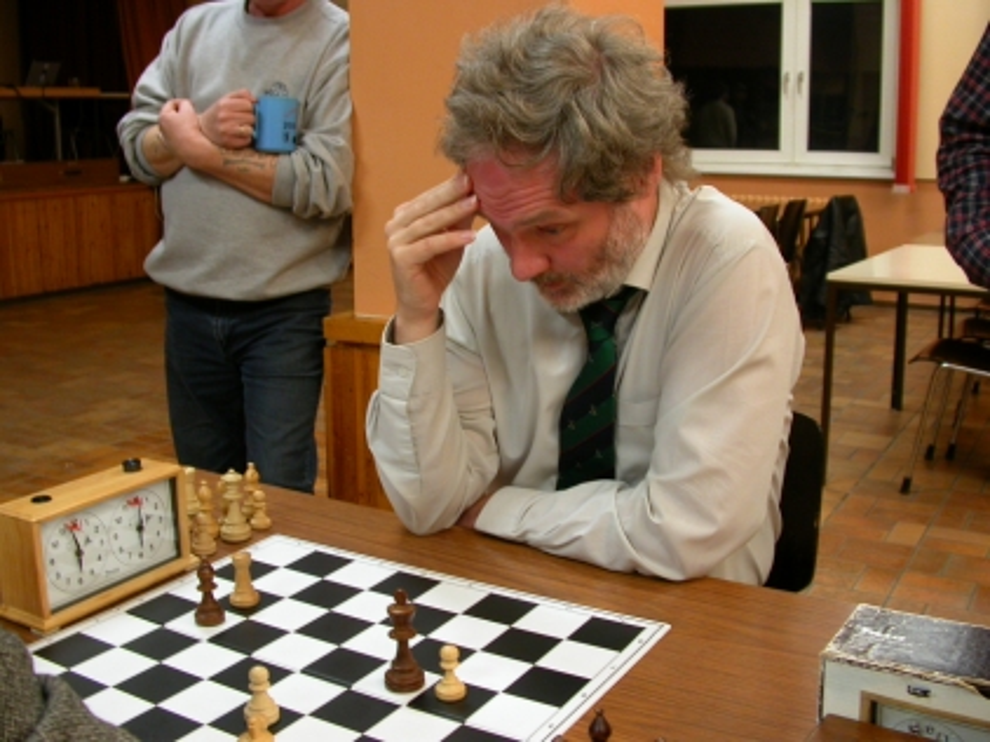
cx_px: 495
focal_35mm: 38
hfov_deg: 49.0
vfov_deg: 37.7
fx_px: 1086
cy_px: 371
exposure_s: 1/11
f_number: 2.6
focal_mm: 7.85
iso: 100
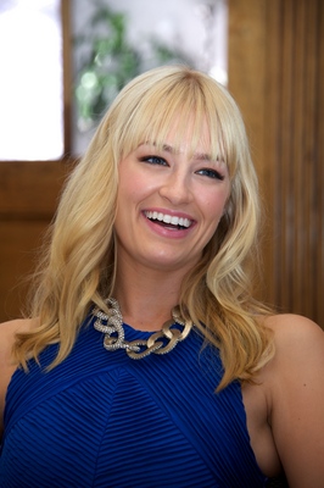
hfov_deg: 9.4
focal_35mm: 145
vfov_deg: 14.2
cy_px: 244
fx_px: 1961
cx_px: 162
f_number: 6.3
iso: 800
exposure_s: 1/60
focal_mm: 145
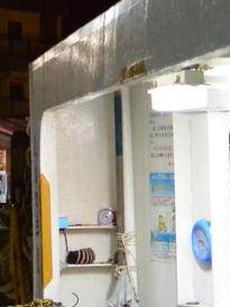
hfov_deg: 8.9
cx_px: -258
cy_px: 87
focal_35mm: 155
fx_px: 1375
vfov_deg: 12.7
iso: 1400
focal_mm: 18.5
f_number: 1.8
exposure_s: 1/60
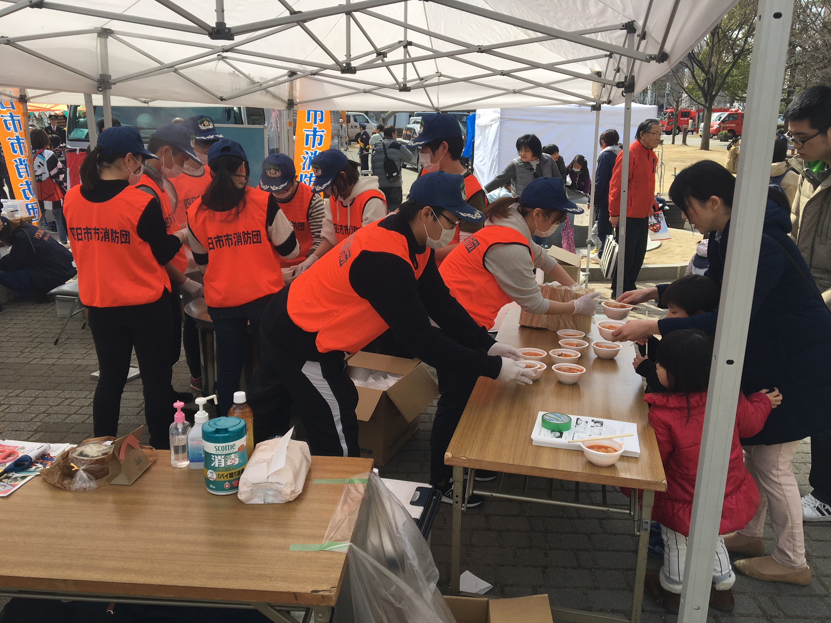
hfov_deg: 61.7
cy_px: 312
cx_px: 416
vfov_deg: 48.2
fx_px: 696
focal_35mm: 29
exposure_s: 1/663
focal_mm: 4.15
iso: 25
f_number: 2.2
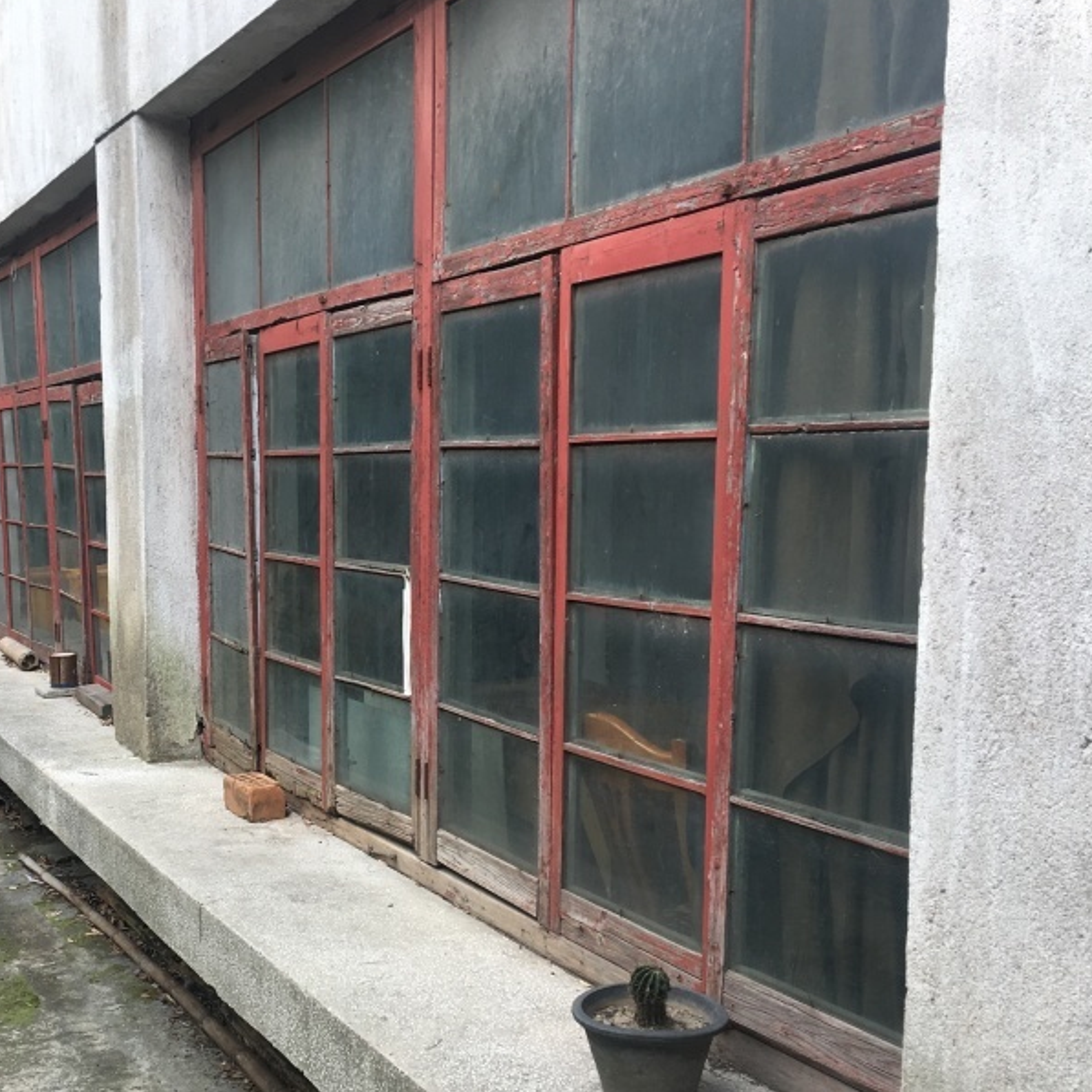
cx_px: 355
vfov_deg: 38.1
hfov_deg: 37.9
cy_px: 682
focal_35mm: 44
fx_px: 1570
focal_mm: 4.15
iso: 25
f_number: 2.2
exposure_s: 1/170
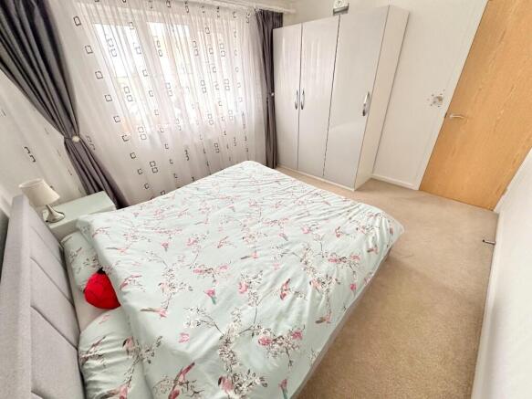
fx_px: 215
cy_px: 200
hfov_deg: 102.1
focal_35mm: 14
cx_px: 266
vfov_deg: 85.7
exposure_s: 1/64
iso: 320
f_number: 2.2
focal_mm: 2.22
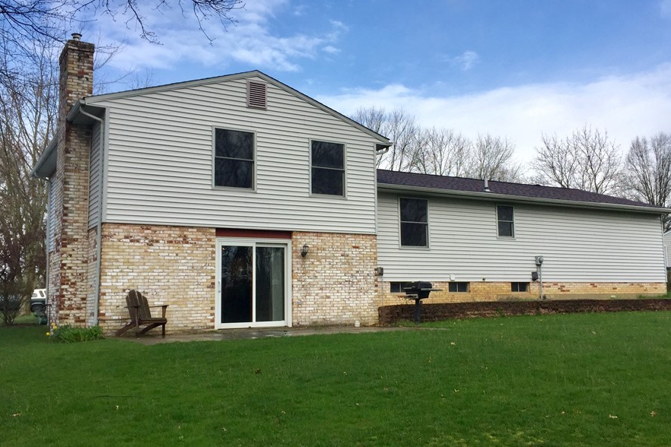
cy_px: 224
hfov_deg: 54.4
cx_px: 362
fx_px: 652
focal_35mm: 35
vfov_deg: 37.9
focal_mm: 4.15
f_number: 2.2
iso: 32
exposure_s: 1/1799
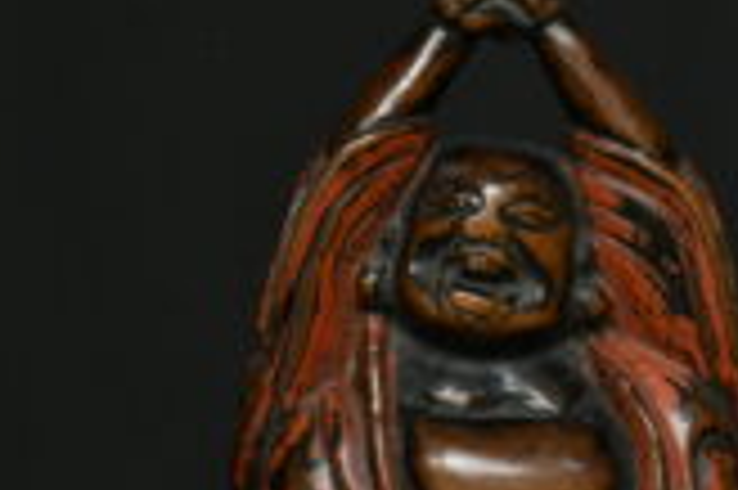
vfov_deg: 4.6
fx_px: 6041
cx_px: 513
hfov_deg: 7.0
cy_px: 283
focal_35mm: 295
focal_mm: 105
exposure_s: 1/125
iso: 4000
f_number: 10
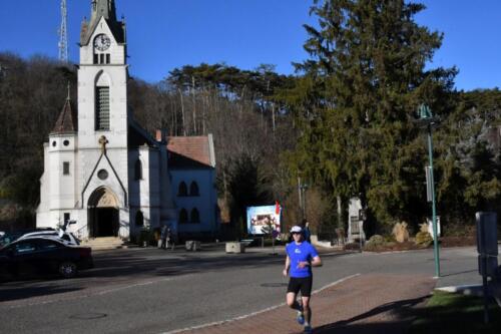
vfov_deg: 31.9
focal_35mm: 42
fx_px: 584
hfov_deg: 46.4
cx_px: 250
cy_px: 167
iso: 2000
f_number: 22
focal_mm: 28
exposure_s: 1/2000
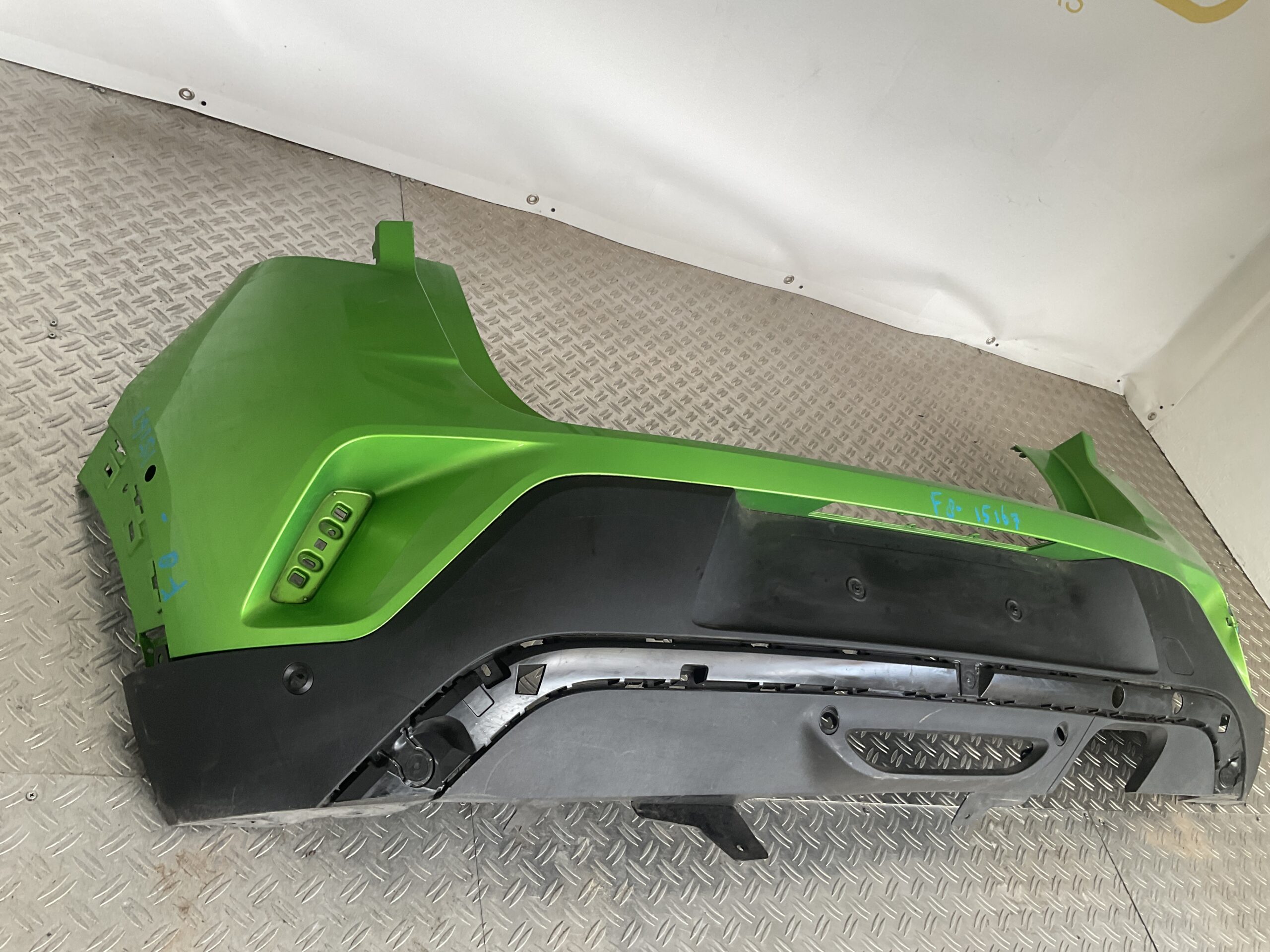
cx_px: 635
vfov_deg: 48.2
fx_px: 1064
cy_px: 476
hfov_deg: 61.7
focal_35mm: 29
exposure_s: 1/120
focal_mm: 3
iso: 40
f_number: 1.8
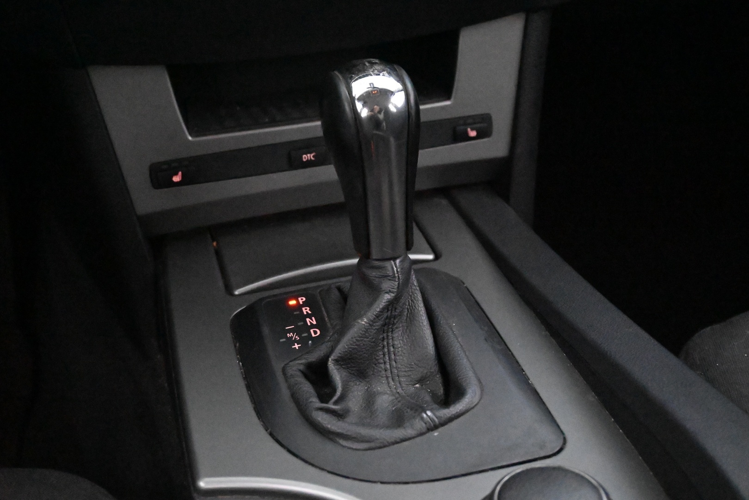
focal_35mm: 45
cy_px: 250
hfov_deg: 43.6
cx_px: 374
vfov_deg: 29.9
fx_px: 936
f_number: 4.8
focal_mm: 30
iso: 25600
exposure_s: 1/50
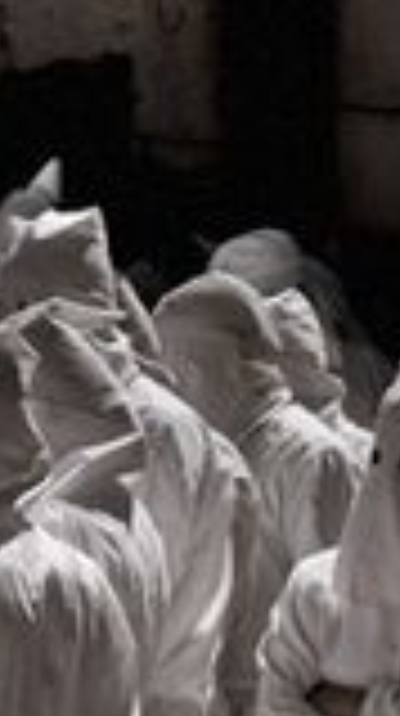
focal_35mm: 264
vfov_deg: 8.1
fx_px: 4997
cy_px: -248
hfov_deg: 4.2
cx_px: -1276
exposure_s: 1/1500
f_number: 5.6
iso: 100
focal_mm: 50
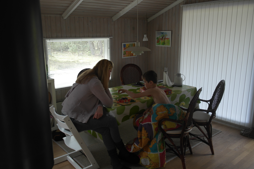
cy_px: 84
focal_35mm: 30
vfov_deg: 43.6
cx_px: 127
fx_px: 212
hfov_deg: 61.9
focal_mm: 20
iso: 200
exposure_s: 1/80
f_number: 3.5
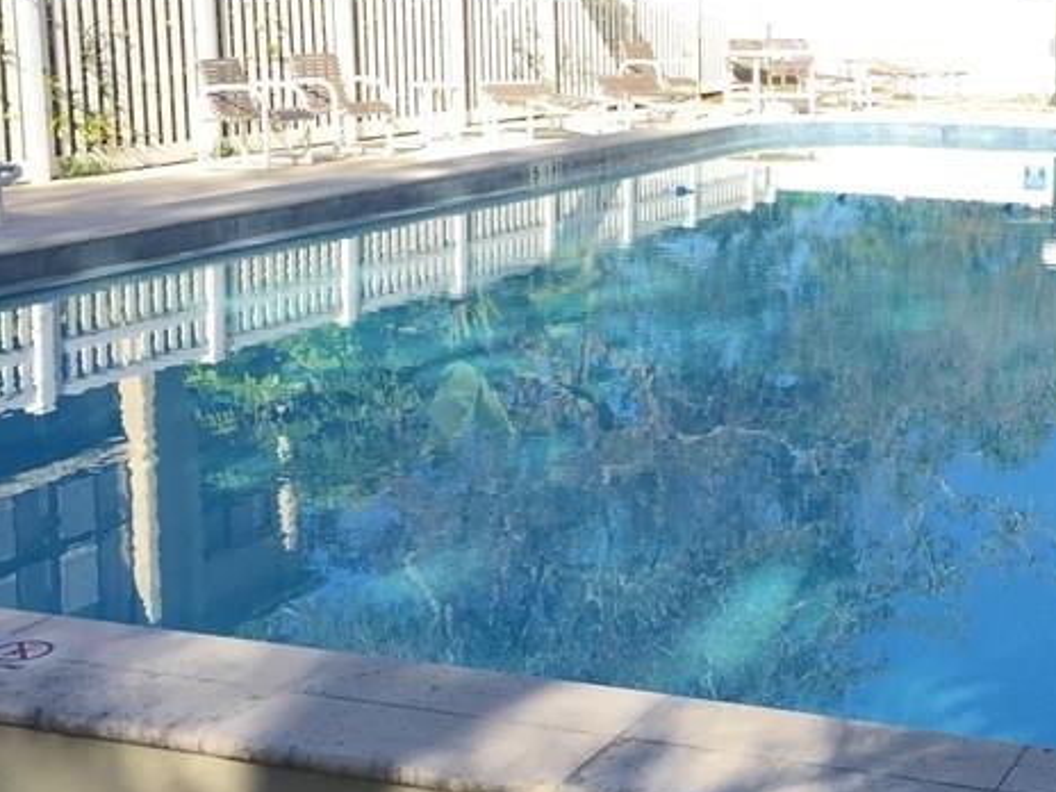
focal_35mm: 64
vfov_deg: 22.9
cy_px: 294
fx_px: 1952
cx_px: 908
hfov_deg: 29.3
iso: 32
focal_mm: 4.15
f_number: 2.2
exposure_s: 1/920
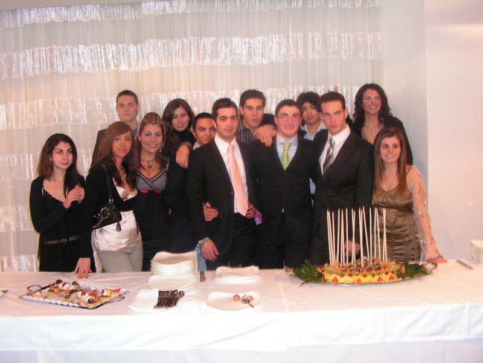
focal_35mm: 36
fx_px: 502
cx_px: 242
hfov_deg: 51.4
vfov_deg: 39.7
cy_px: 182
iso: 200
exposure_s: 1/40
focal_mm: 6
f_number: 3.2
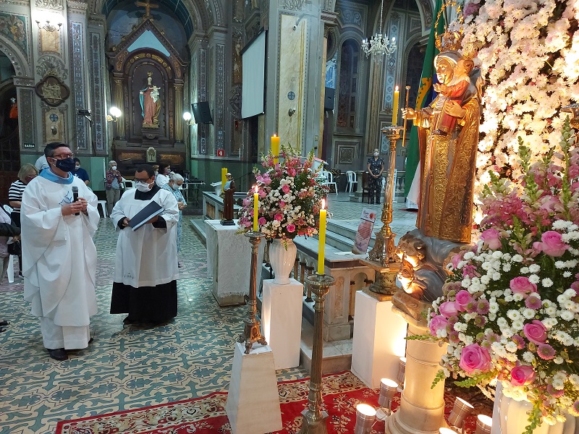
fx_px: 401
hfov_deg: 71.6
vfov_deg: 56.8
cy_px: 217
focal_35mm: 24
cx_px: 290
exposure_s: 1/30
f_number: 1.8
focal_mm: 5.23
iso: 250
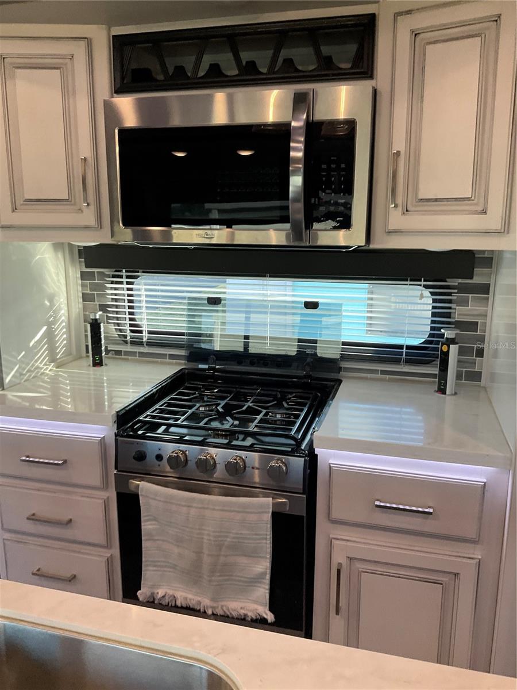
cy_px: 345
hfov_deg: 48.2
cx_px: 258
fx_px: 577
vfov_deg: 61.7
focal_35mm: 29
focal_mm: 3
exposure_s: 1/60
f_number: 1.8
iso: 100
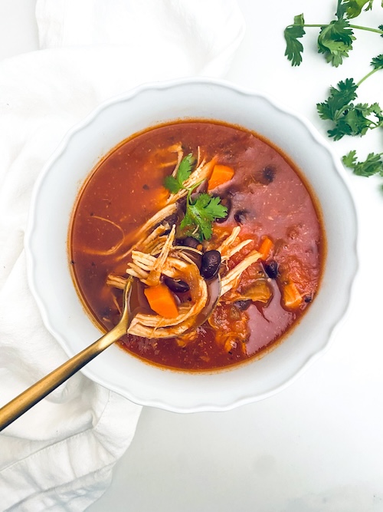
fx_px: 384
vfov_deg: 67.3
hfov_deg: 53.0
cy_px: 256
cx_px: 192
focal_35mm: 26
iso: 320
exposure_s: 1/60
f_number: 1.8
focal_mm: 4.25
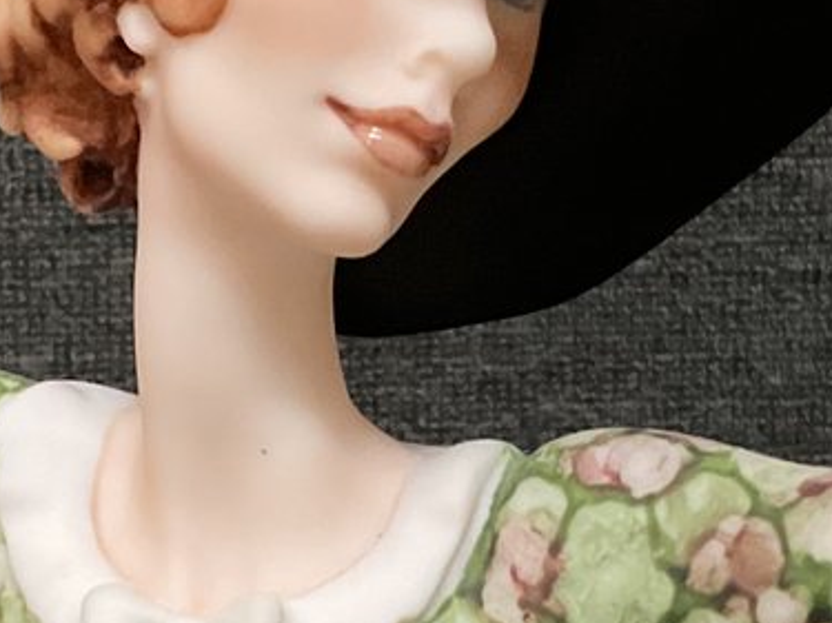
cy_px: 549
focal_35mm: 117
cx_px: 392
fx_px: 2811
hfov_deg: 16.8
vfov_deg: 12.6
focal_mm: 3
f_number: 1.8
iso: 250
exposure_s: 1/40
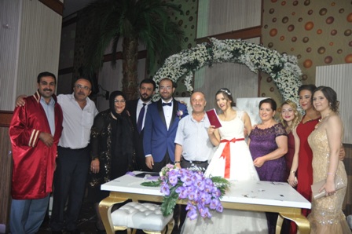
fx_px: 322
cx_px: 176
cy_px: 117
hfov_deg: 57.3
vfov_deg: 39.9
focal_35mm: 33
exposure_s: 1/60
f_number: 3.5
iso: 800
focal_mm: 22
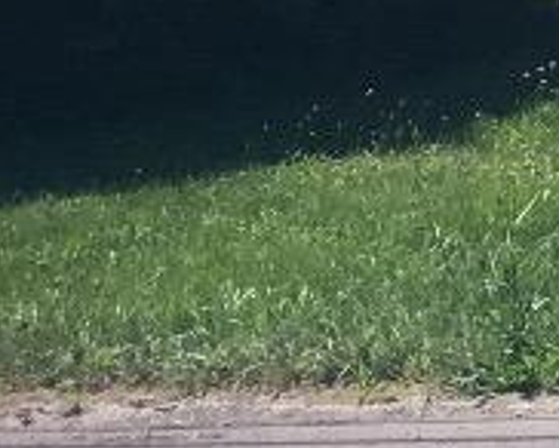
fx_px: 3710
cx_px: 2128
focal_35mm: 224
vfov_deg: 6.3
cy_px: -924
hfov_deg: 6.9
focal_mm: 4.15
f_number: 2.2
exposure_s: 1/905
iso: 25
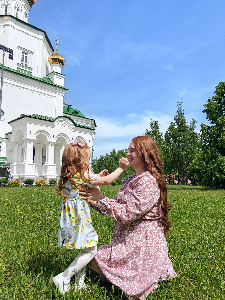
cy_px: 150
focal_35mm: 27
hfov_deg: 51.4
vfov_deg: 65.3
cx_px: 112
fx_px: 234
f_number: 2
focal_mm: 6.35
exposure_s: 1/4255
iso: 50
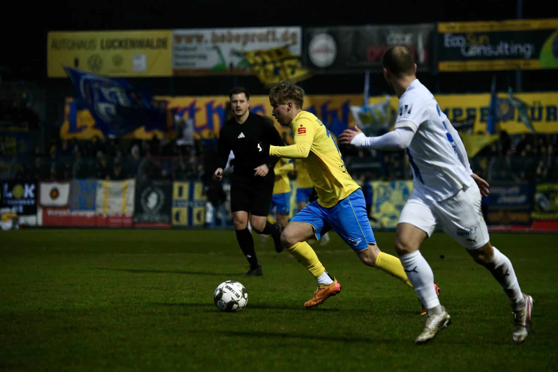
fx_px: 3564
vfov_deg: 6.0
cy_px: 186
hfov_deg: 9.0
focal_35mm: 230
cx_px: 279
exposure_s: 1/1600
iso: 8000
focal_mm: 230
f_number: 5.3
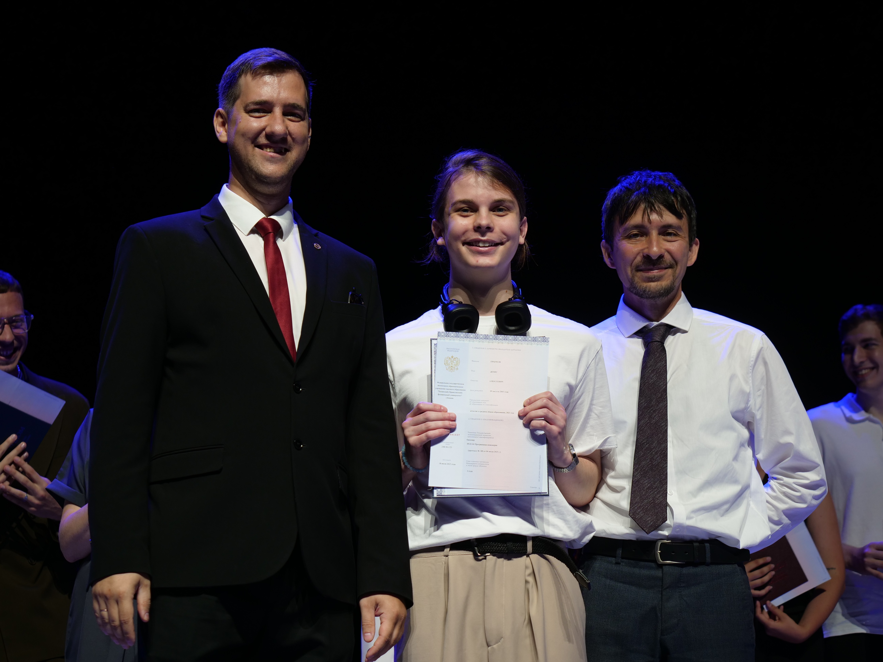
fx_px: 2653
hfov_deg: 18.9
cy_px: 331
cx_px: 442
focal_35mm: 104
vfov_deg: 14.2
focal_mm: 52
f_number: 3.2
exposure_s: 1/250
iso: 200
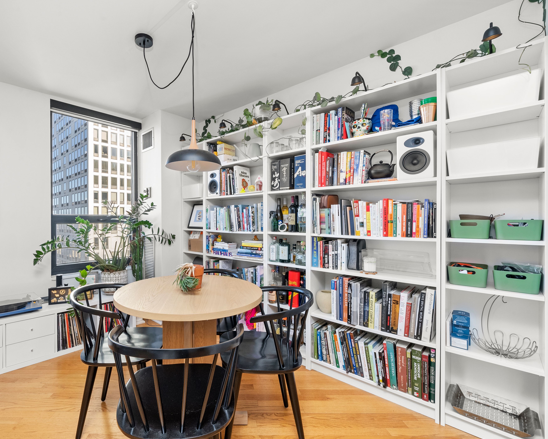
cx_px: 218
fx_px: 260
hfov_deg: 91.8
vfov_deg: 80.4
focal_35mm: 16
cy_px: 222
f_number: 13
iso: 1000
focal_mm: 14
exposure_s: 1/8
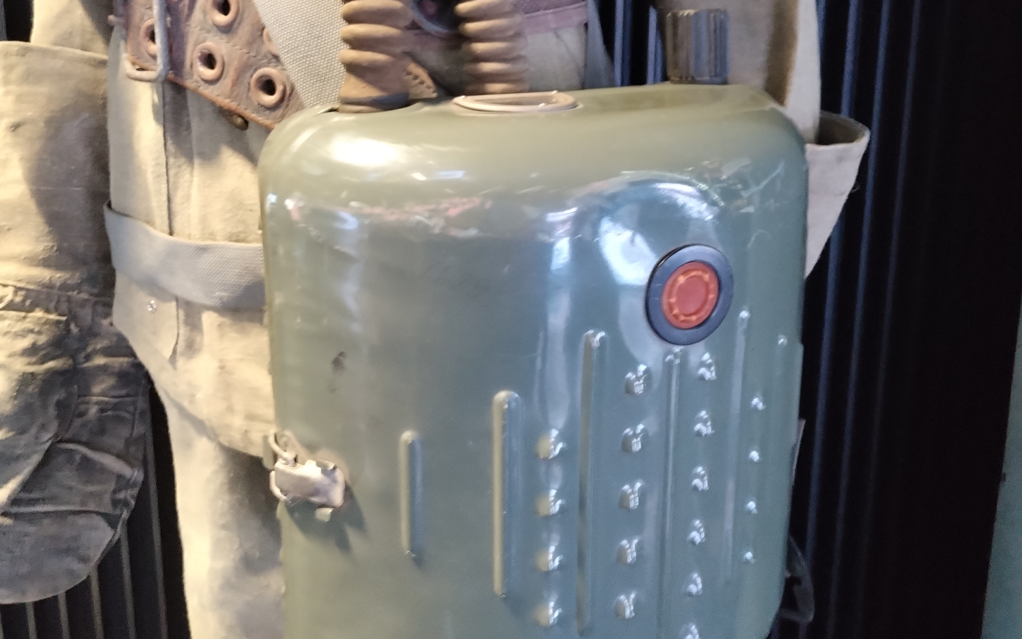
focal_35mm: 37
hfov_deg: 52.7
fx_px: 1031
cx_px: 510
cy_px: 209
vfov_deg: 34.1
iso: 2370
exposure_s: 1/16.7
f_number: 1.8
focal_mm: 4.75
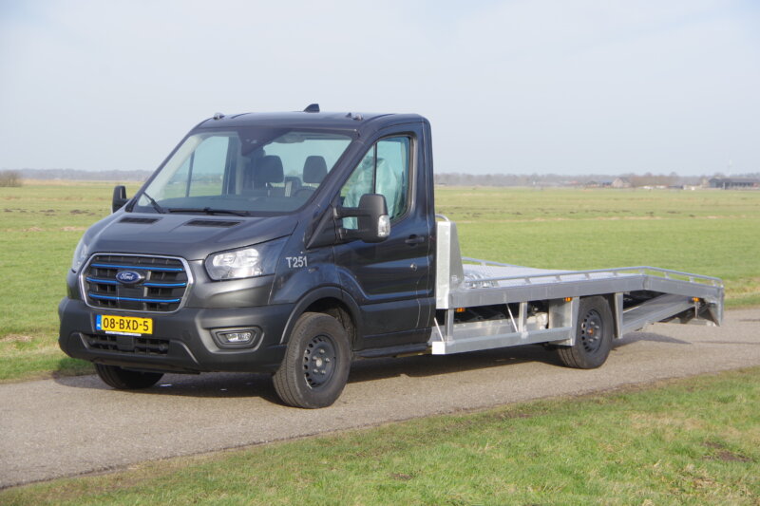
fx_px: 1899
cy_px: 253
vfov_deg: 15.2
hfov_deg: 22.6
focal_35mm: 90
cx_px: 380
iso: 200
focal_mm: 60
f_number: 5.6
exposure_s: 1/250
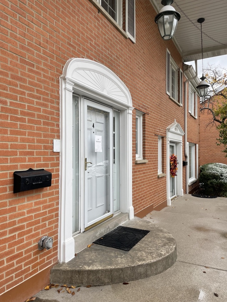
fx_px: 227
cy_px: 151
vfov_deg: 67.3
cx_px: 114
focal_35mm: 26
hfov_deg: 53.1
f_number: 1.6
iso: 32
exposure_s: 1/309
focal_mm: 4.2
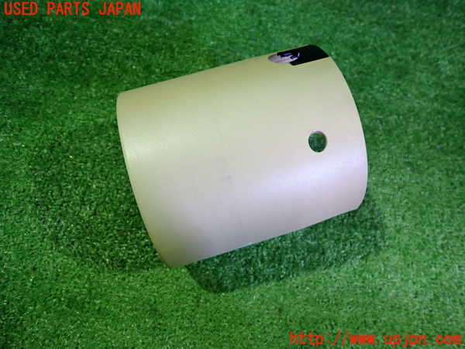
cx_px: 232
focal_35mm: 25
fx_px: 336
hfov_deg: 69.4
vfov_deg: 54.9
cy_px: 174
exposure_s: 1/30
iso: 400
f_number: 2
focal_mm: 4.5
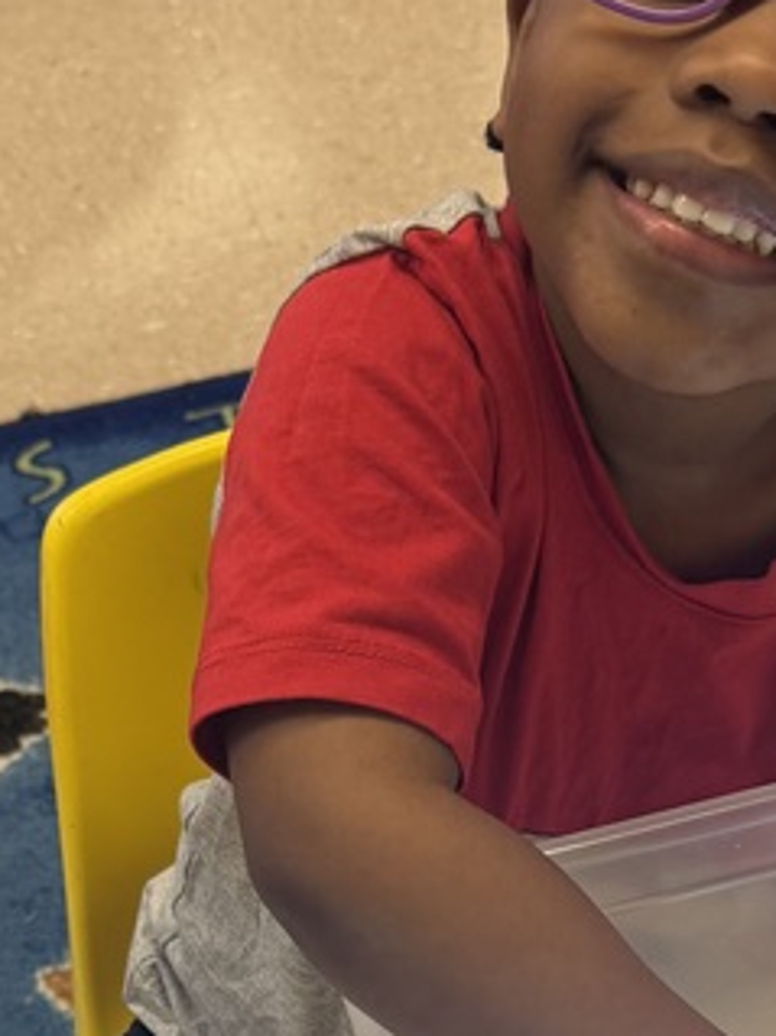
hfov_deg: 19.1
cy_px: 984
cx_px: 481
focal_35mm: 77
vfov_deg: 24.4
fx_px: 2303
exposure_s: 1/120
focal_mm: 6.76
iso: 125
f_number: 1.78
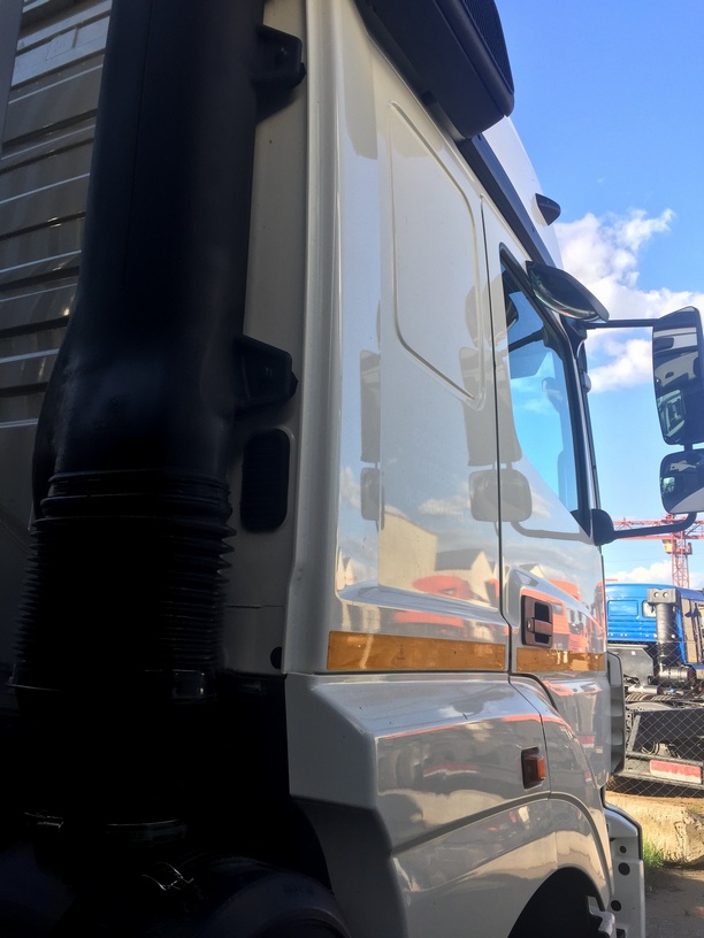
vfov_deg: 61.7
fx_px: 786
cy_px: 469
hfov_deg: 48.2
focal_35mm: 29
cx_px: 352
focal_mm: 4.15
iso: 32
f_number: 2.2
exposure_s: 1/488
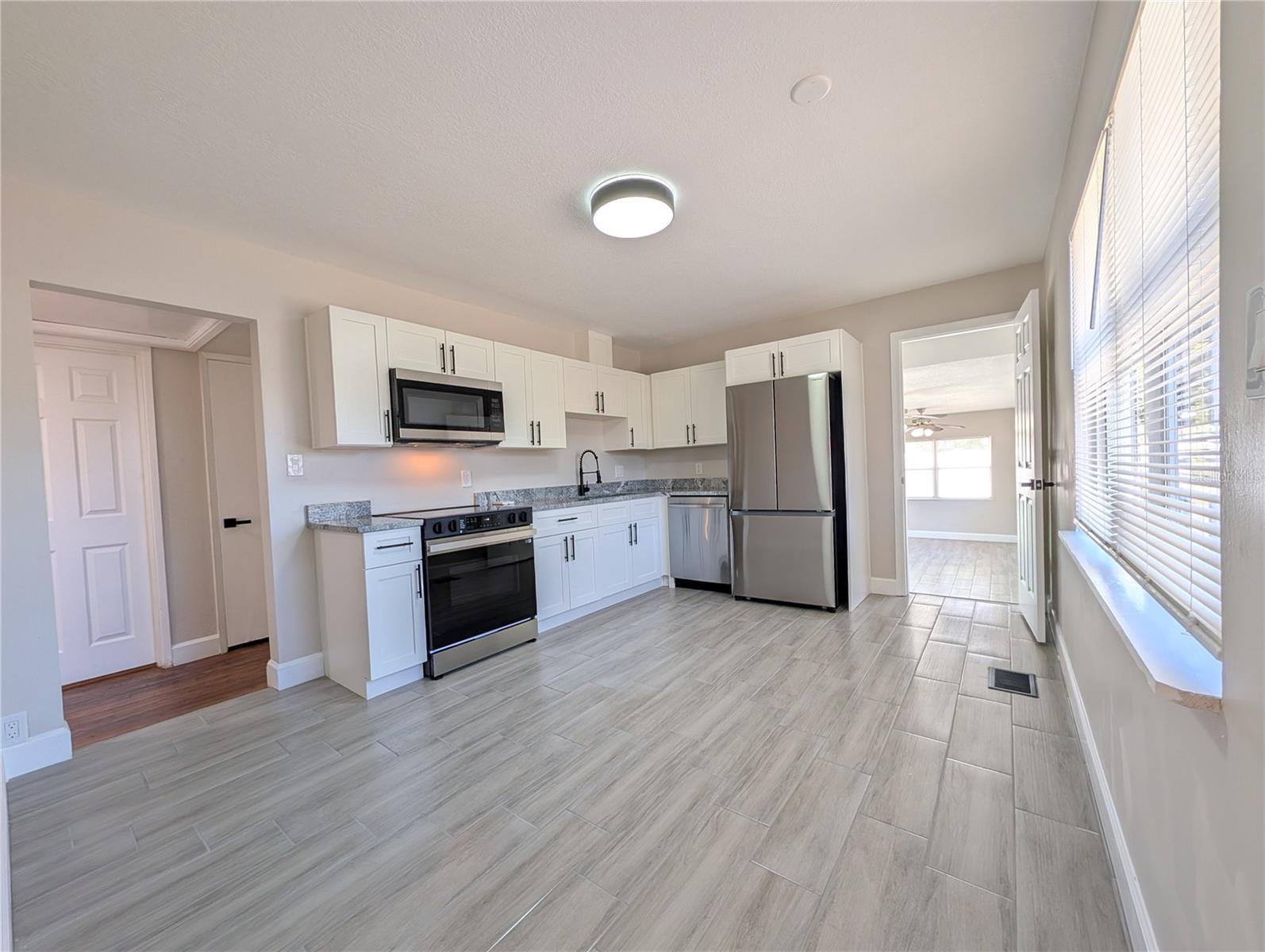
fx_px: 439
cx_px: 632
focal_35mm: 12
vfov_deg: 94.6
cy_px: 476
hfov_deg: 110.5
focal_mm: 2.02
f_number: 1.7
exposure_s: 1/120
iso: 59
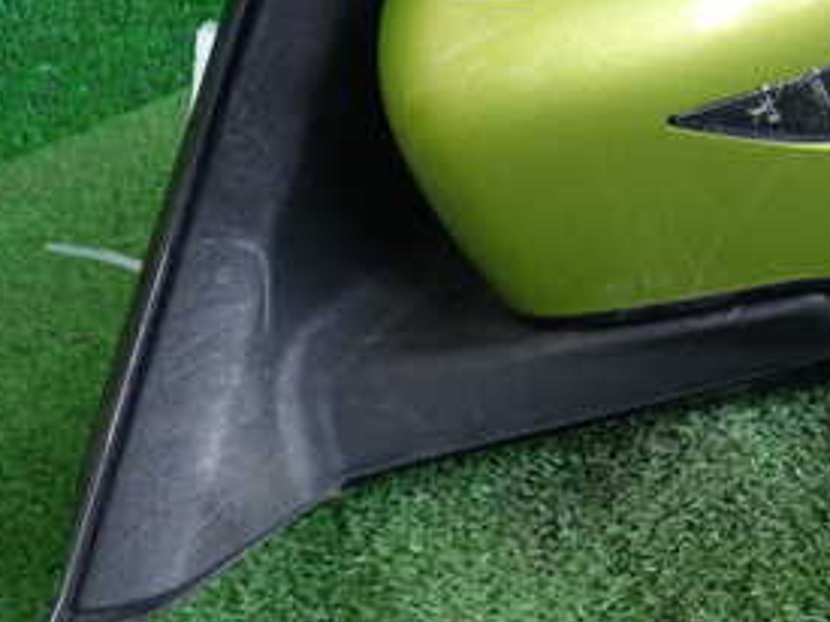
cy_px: 21
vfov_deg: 15.2
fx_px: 2301
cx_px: 860
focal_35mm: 96
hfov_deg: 19.7
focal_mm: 7.84
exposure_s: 1/125
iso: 320
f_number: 2.9
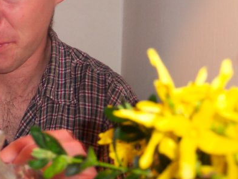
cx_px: 22
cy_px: 5
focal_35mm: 83
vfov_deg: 17.4
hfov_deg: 22.9
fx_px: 571
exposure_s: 1/30
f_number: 2.8
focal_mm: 8
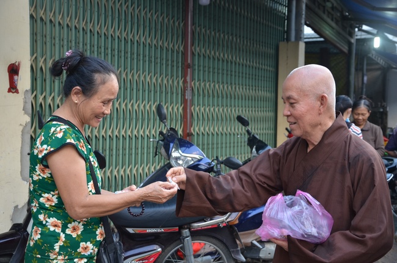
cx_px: 198
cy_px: 132
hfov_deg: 37.9
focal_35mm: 52
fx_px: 578
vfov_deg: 25.7
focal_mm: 35
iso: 640
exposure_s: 1/80
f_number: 4.5
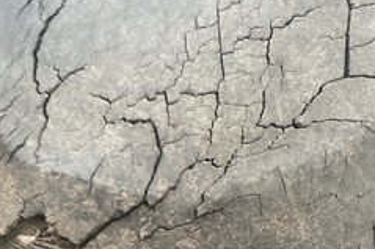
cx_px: 240
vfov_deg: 15.1
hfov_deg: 24.1
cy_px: 366
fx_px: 874
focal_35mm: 84
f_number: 1.8
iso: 400
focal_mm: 3.99
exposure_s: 1/40
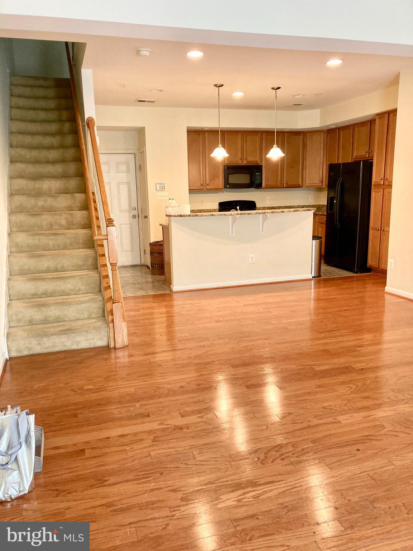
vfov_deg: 63.4
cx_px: 206
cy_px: 276
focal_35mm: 28
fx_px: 445
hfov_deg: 49.7
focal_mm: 3.99
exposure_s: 1/60
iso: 160
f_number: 1.8
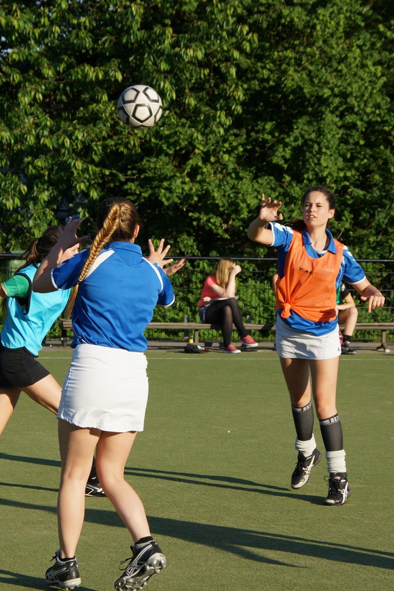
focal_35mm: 91
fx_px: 1493
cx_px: 196
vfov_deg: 22.4
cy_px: 296
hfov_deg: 15.0
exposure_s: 1/800
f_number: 7.1
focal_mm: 60
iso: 320
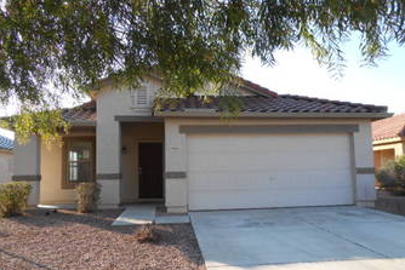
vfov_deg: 46.4
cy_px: 148
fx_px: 315
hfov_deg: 65.4
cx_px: 196
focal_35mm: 28
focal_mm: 4.6
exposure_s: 1/200
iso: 80
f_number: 3.5
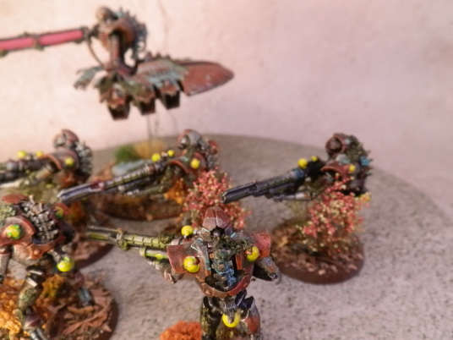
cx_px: 226
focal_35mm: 28
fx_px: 366
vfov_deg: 49.7
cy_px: 170
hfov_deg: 63.4
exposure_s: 1/80
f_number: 3.1
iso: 400
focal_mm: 5
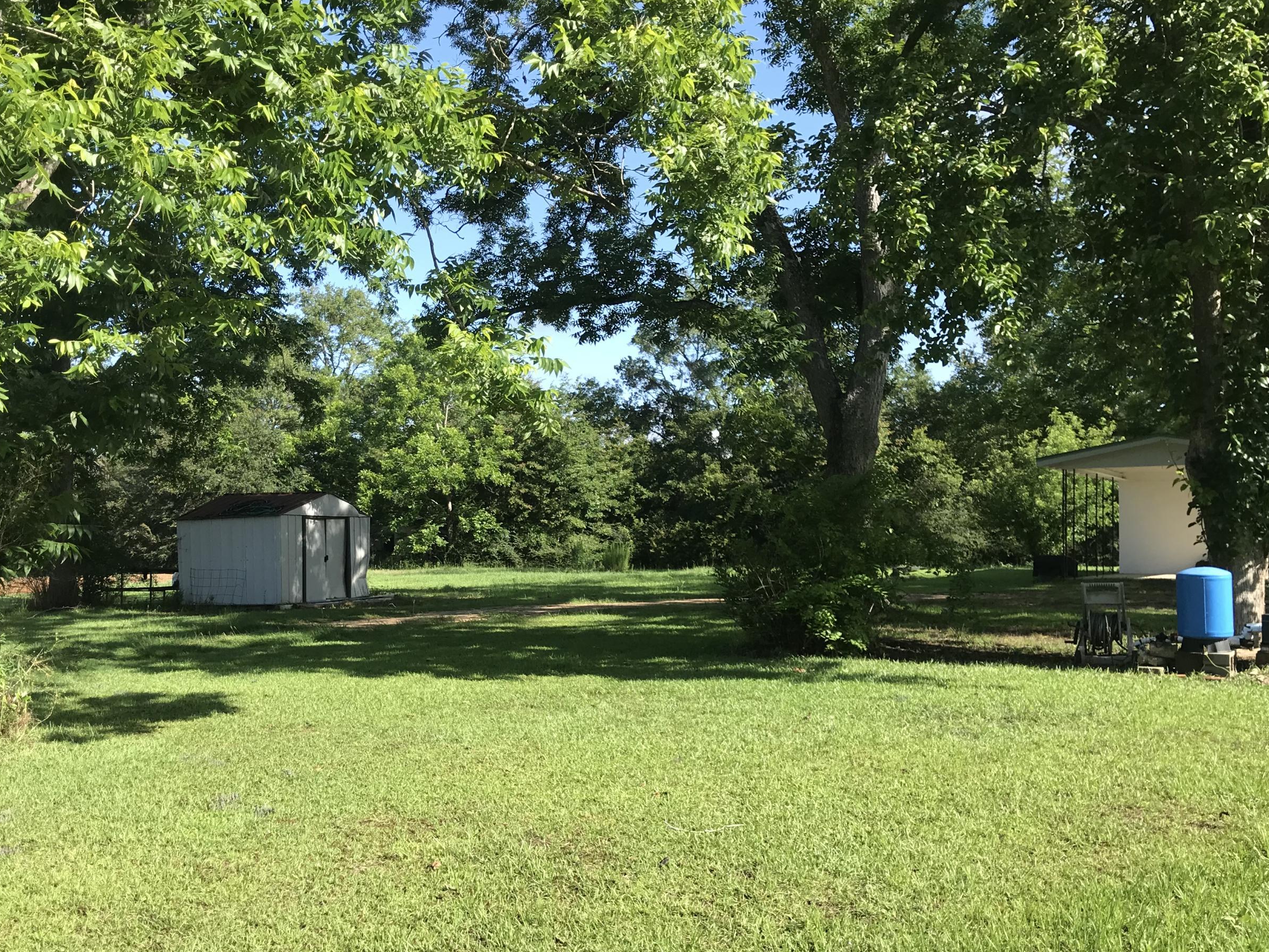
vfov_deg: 40.6
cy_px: 532
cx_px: 541
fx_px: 1283
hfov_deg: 52.4
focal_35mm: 35
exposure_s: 1/825
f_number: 1.8
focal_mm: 3.99
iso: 20
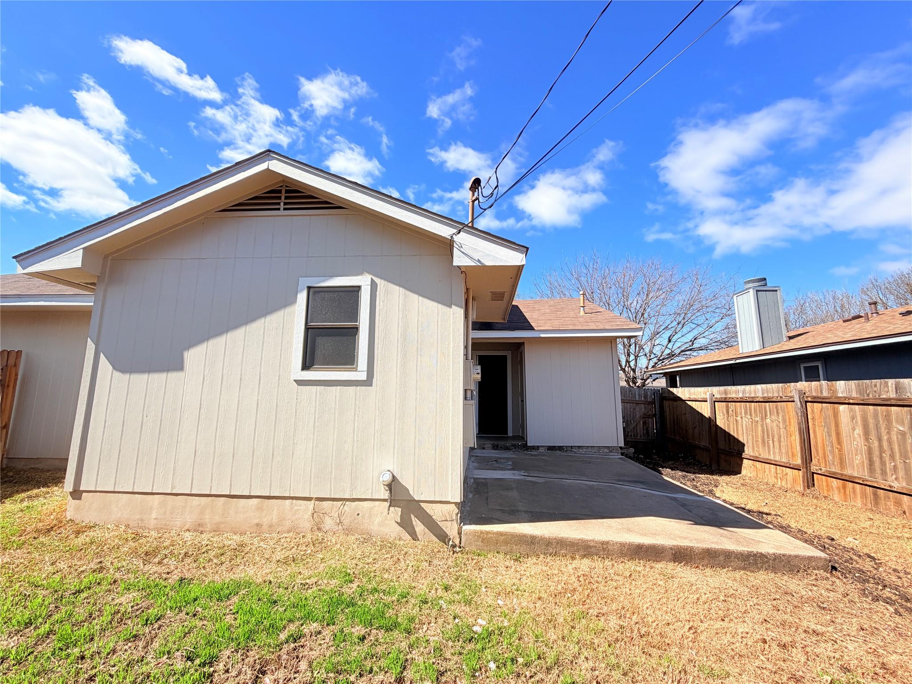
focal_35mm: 14
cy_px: 342
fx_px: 369
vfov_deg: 85.7
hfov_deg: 102.1
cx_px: 456
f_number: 2.2
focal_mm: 2.22
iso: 20
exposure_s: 1/770
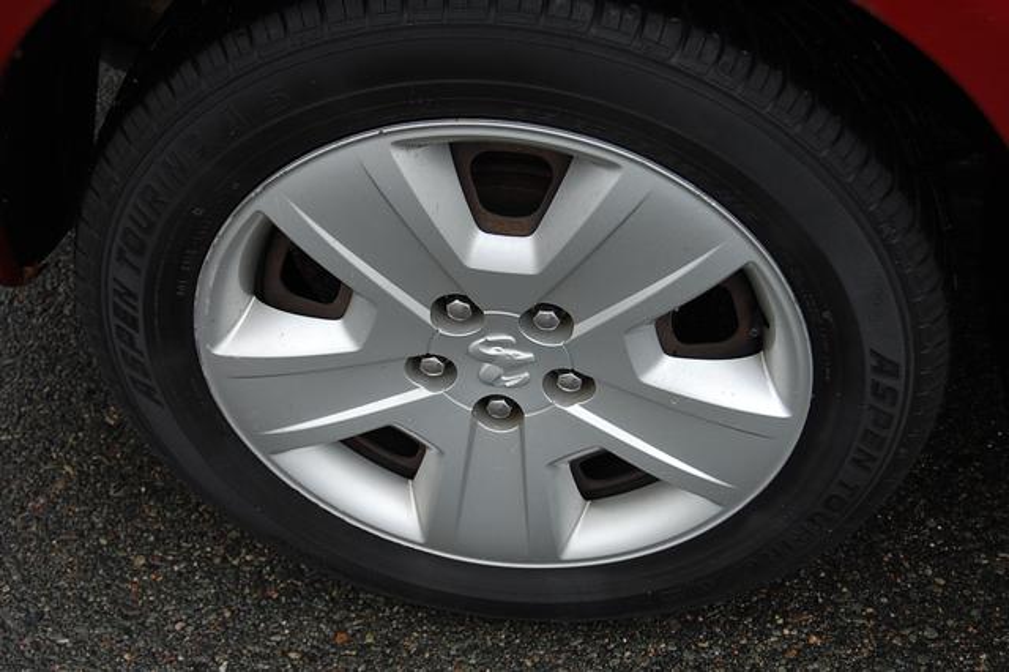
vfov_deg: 23.8
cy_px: 336
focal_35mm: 57
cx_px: 504
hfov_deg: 35.1
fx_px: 1597
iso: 220
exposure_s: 1/125
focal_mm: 38
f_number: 5.6
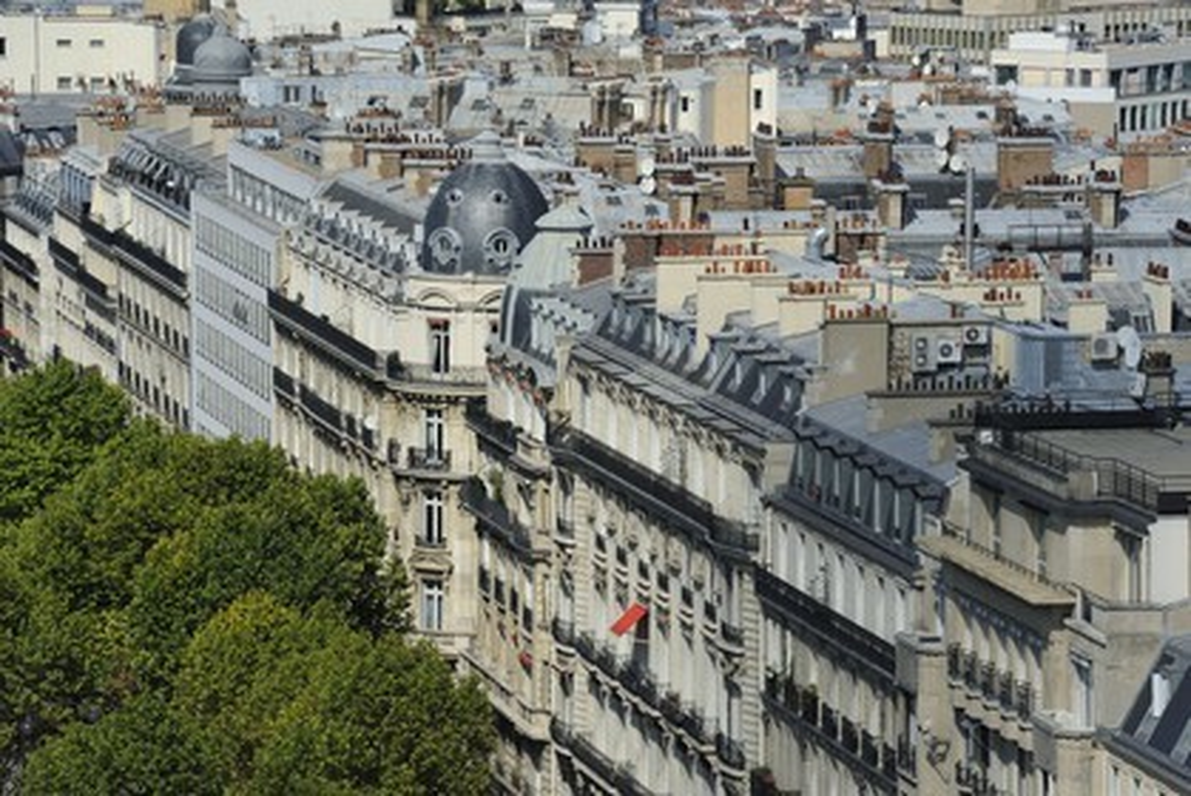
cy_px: 398
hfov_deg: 10.3
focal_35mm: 200
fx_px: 6621
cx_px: 596
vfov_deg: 6.9
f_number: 14
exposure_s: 1/250
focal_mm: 200
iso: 200
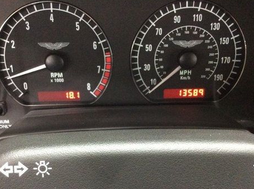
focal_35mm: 45
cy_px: 126
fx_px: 330
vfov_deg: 31.9
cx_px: 122
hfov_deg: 42.1
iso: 500
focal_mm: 3.3
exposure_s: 1/15
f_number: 2.4
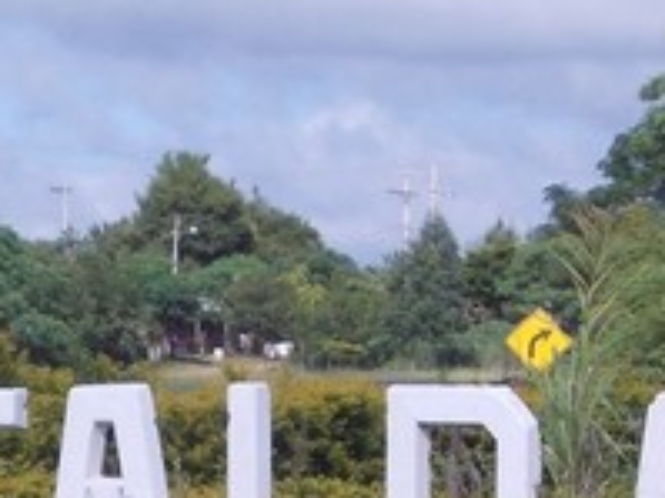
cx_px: 20
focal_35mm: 315
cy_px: 709
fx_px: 6048
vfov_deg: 4.7
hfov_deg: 6.3
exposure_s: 1/125
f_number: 9.6
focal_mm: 11.6
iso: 80
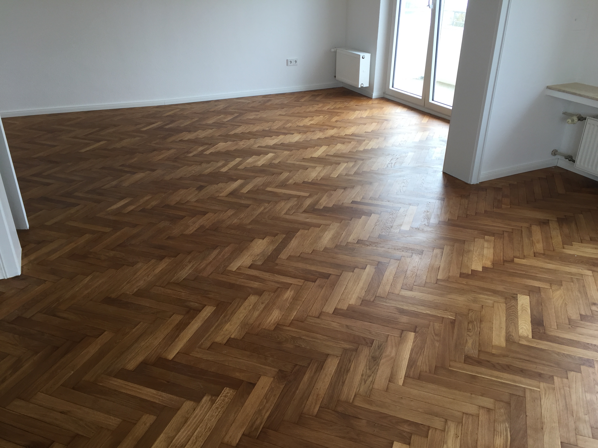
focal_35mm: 29
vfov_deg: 48.2
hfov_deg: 61.7
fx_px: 501
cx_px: 299
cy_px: 224
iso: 32
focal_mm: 4.15
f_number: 2.2
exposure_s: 1/50
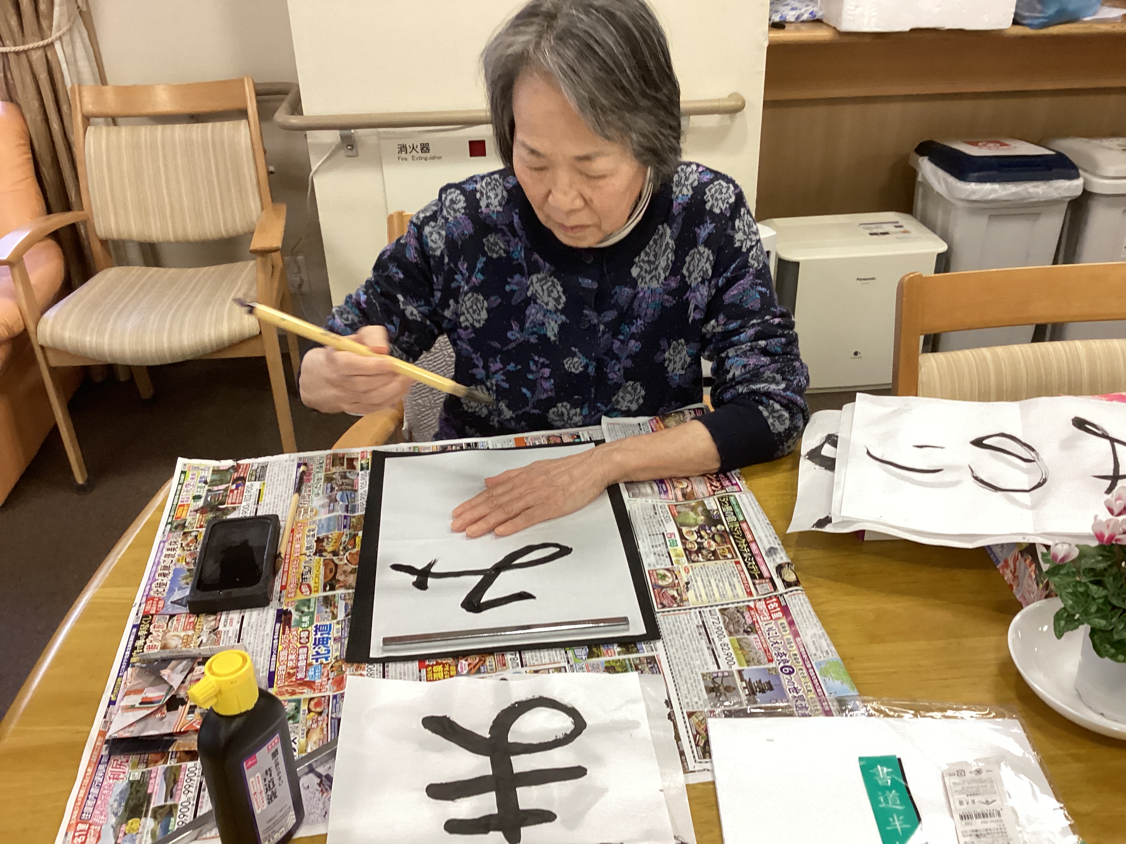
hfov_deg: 58.4
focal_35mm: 31
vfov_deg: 45.4
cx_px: 563
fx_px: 1008
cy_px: 422
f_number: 2.4
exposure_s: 1/60
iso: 160
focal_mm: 3.3
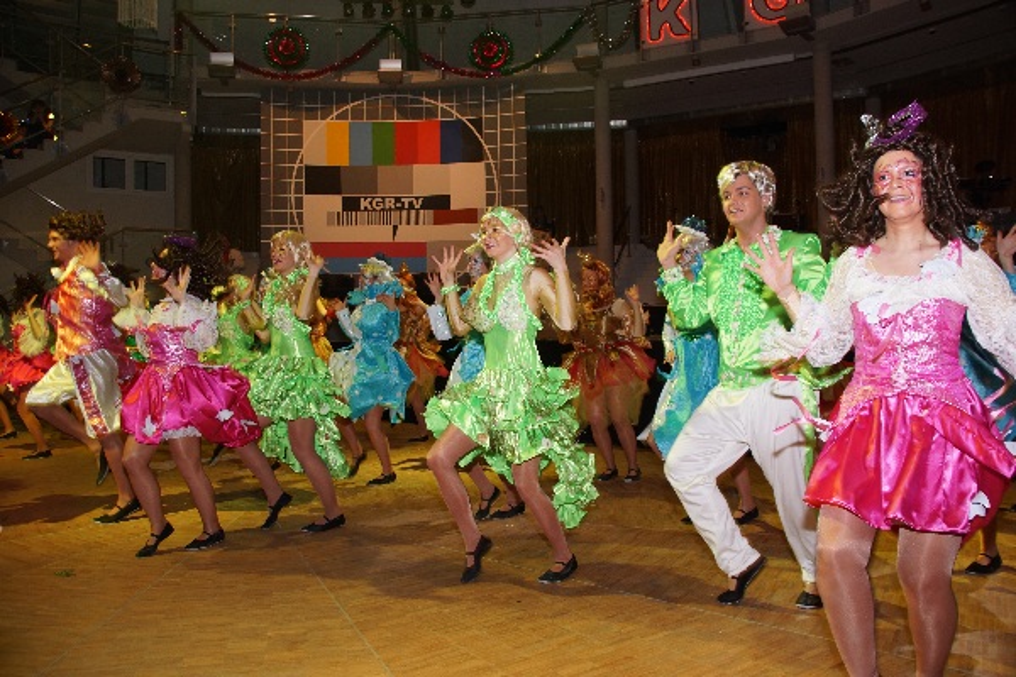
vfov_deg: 47.9
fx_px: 762
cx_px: 508
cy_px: 338
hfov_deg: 67.4
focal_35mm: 27
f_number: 4
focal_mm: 18
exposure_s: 1/60
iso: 320
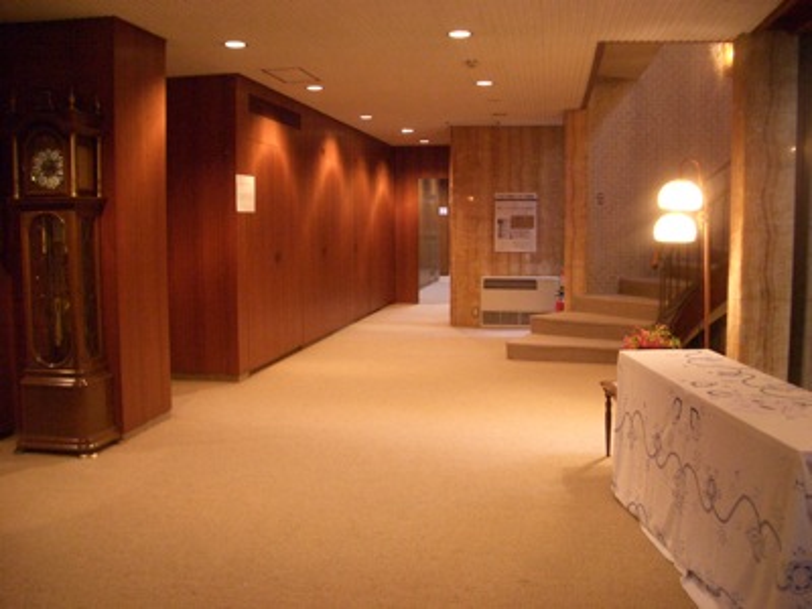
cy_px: 304
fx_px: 821
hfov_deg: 52.6
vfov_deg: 40.7
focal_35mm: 35
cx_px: 406
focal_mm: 5.8
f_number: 2.6
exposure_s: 1/20
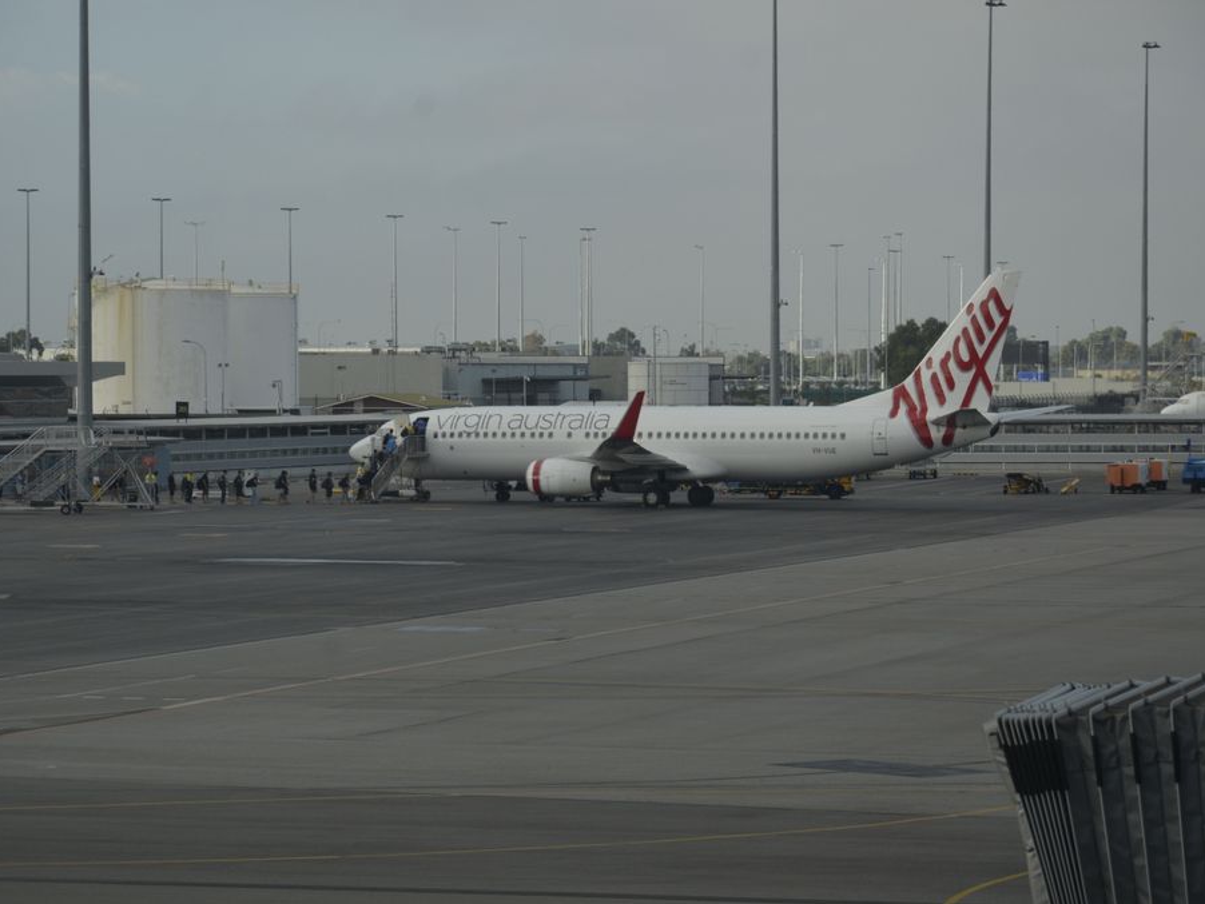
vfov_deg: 8.7
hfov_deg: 11.5
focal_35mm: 172
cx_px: 569
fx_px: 5973
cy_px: 452
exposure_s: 1/250
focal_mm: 105
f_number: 8
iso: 200
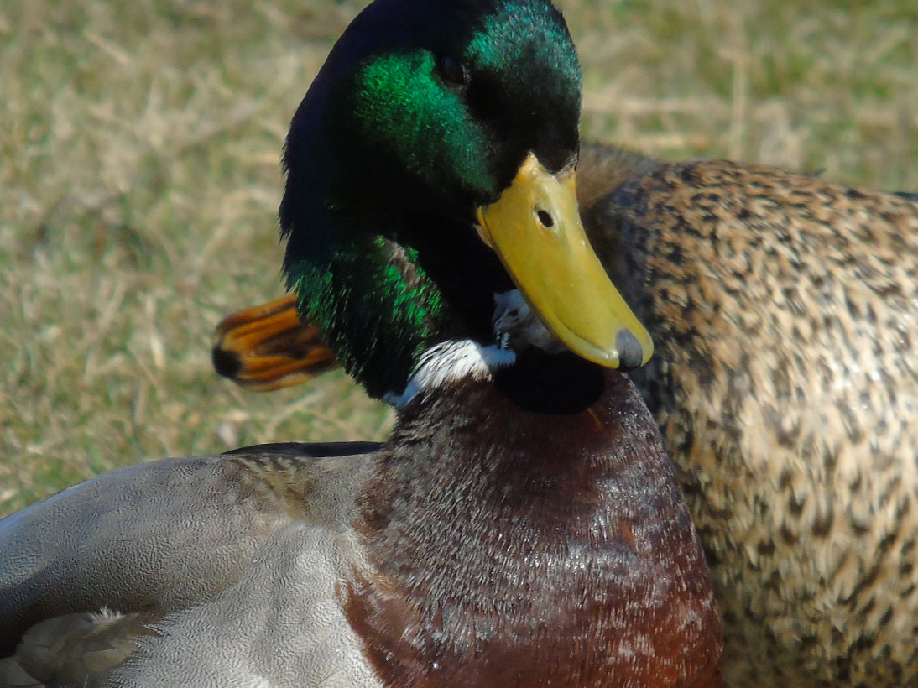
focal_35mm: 1406
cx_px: 463
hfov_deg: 1.4
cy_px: 455
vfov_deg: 1.1
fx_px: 37278
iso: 200
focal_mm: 129
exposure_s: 1/640
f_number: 6
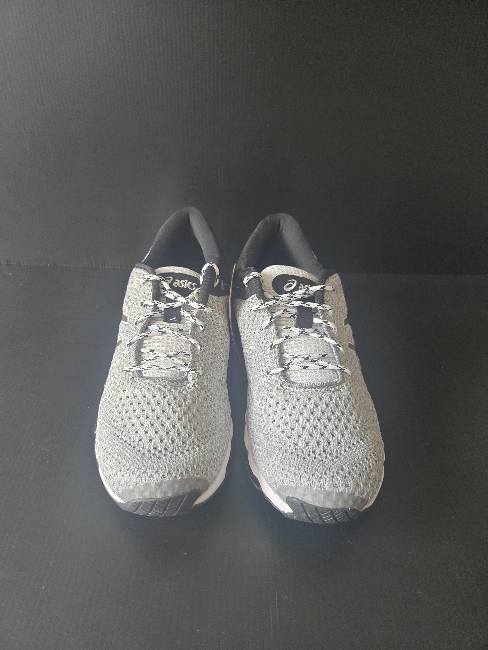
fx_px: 432
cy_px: 325
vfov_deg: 73.9
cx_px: 244
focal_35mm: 23
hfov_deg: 58.9
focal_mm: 5.4
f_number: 1.8
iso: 640
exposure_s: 1/120
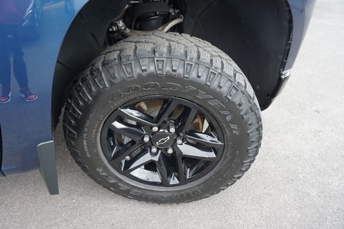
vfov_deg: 53.1
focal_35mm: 24
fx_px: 229
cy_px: 114
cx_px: 172
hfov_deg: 73.8
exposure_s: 1/60
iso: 250
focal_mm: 16
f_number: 4
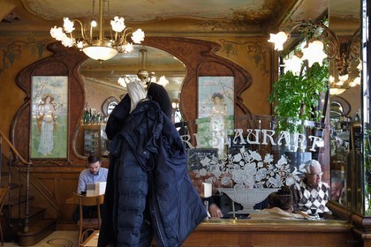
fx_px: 350
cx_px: 186
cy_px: 124
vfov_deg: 38.9
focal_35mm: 34
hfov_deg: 55.8
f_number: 9
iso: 400
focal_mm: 34
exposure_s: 1/13
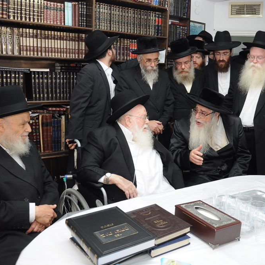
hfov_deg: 46.7
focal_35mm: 35
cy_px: 133
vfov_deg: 47.2
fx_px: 303
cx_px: 169
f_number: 3.5
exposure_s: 1/60
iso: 500
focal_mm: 18
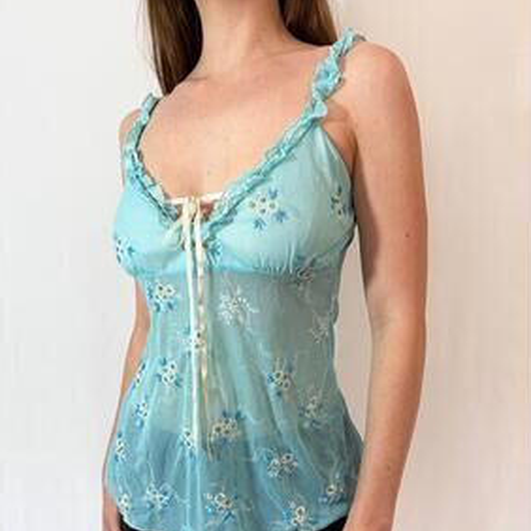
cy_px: 339
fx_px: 538
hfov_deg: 52.5
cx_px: 266
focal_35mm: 31
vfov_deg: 51.9
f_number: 1.6
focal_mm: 5.96
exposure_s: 1/120
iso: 100
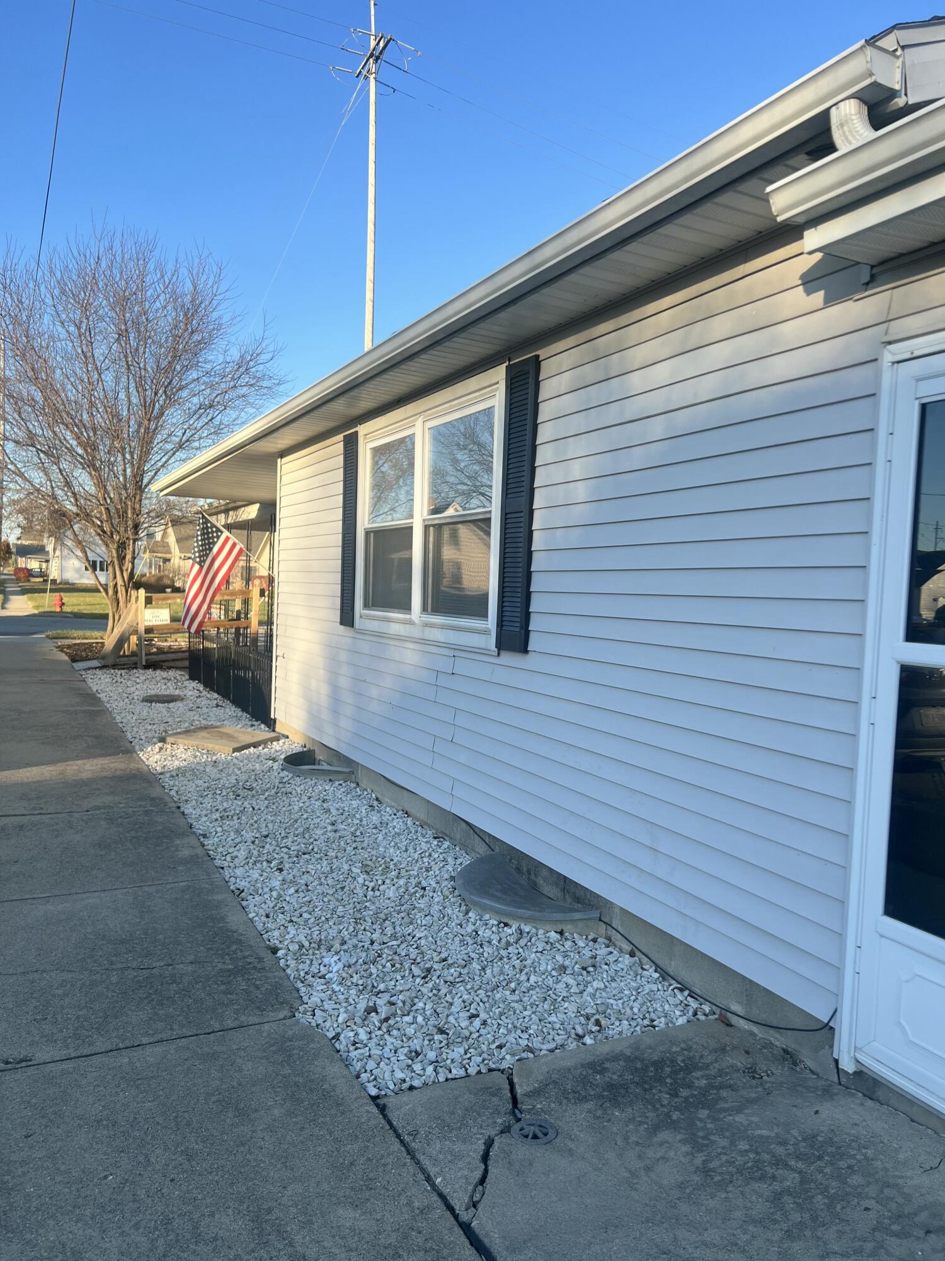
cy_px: 630
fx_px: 946
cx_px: 472
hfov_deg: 53.1
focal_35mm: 26
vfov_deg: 67.3
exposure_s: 1/1468
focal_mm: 5.7
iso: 50
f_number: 1.5
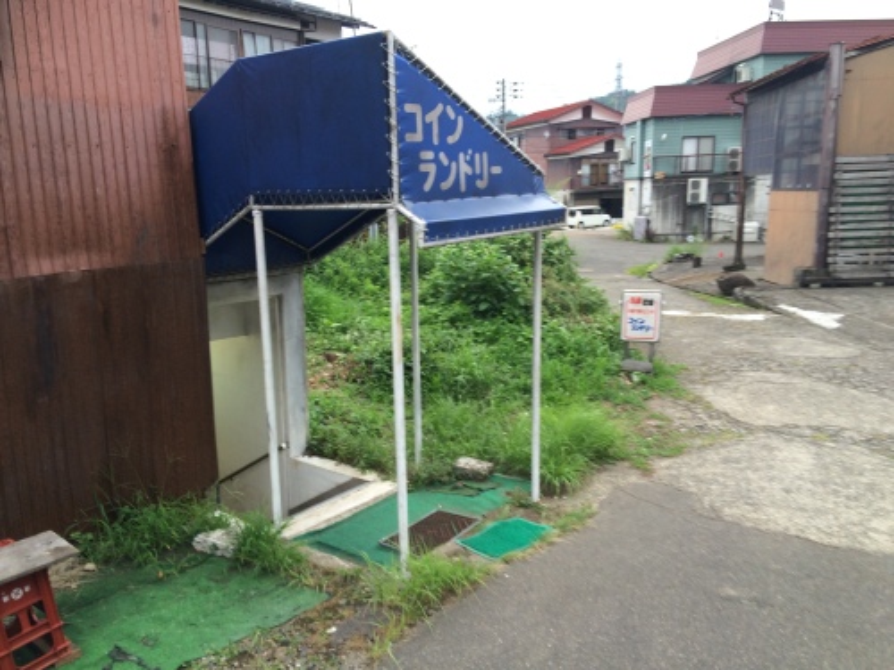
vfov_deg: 48.2
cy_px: 335
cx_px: 447
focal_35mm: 29
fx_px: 749
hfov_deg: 61.7
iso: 32
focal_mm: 4.15
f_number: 2.2
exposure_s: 1/165
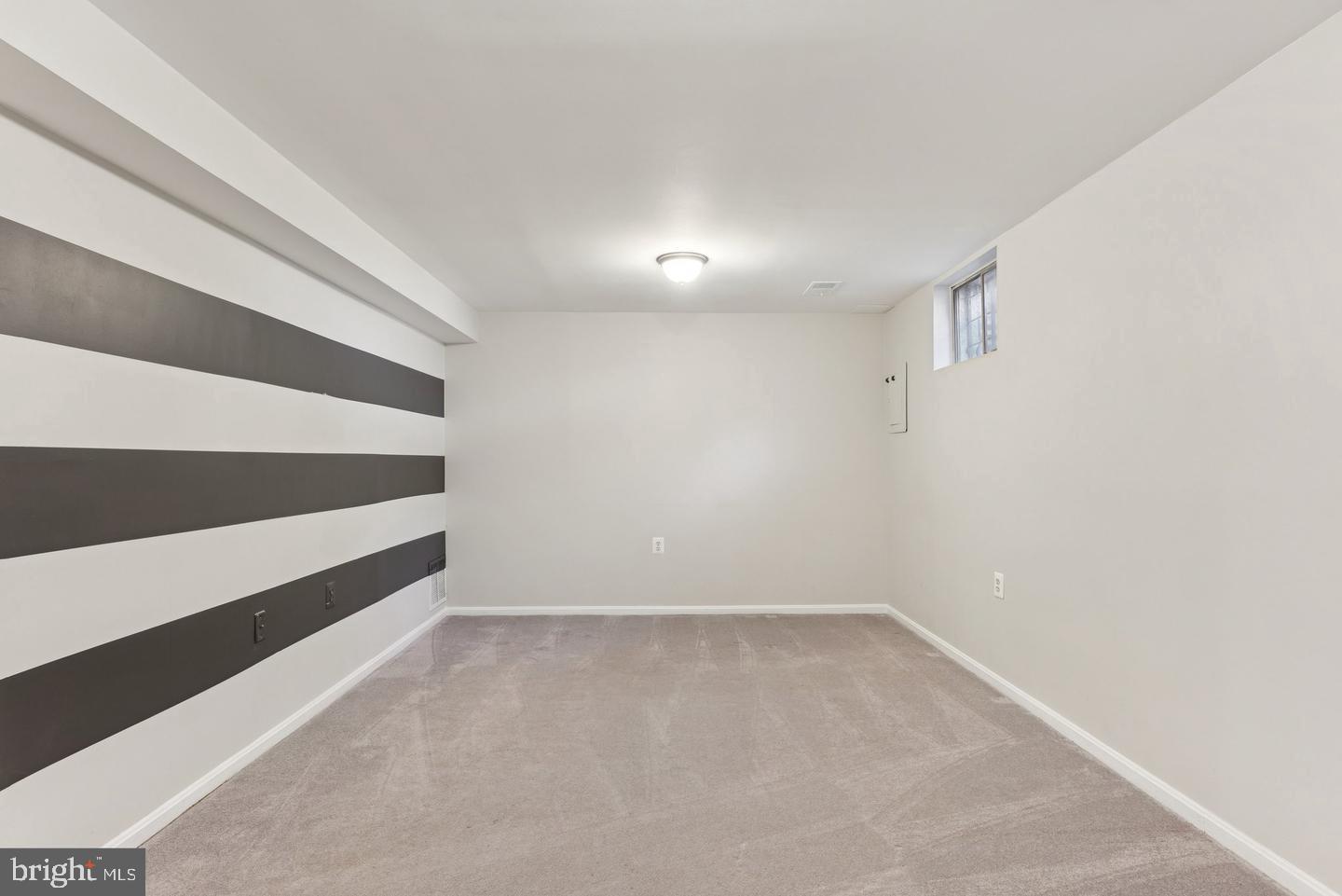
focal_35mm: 18
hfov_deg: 91.6
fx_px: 653
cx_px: 671
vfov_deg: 68.9
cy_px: 448
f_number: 9
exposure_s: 1/1.25
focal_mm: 17.5
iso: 250
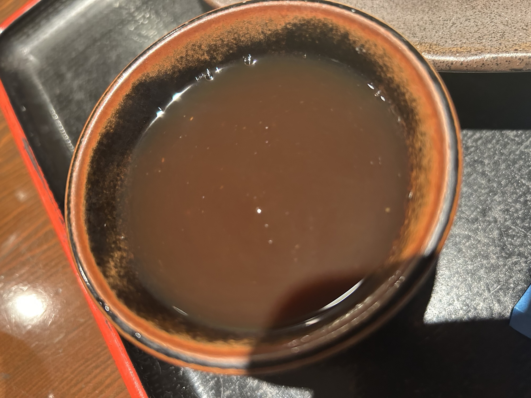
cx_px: 266
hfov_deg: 67.3
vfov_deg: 53.1
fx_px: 399
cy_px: 199
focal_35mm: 26
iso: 500
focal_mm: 5.7
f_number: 1.5
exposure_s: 1/50
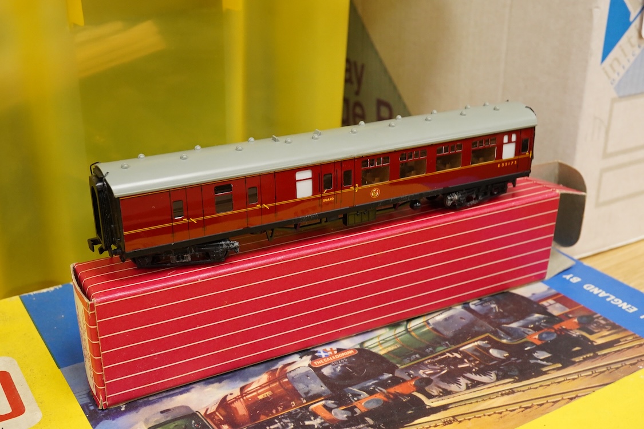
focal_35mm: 45
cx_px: 322
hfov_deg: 43.6
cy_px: 214
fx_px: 805
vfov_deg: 29.9
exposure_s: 1/80
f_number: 11
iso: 2500
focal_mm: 30
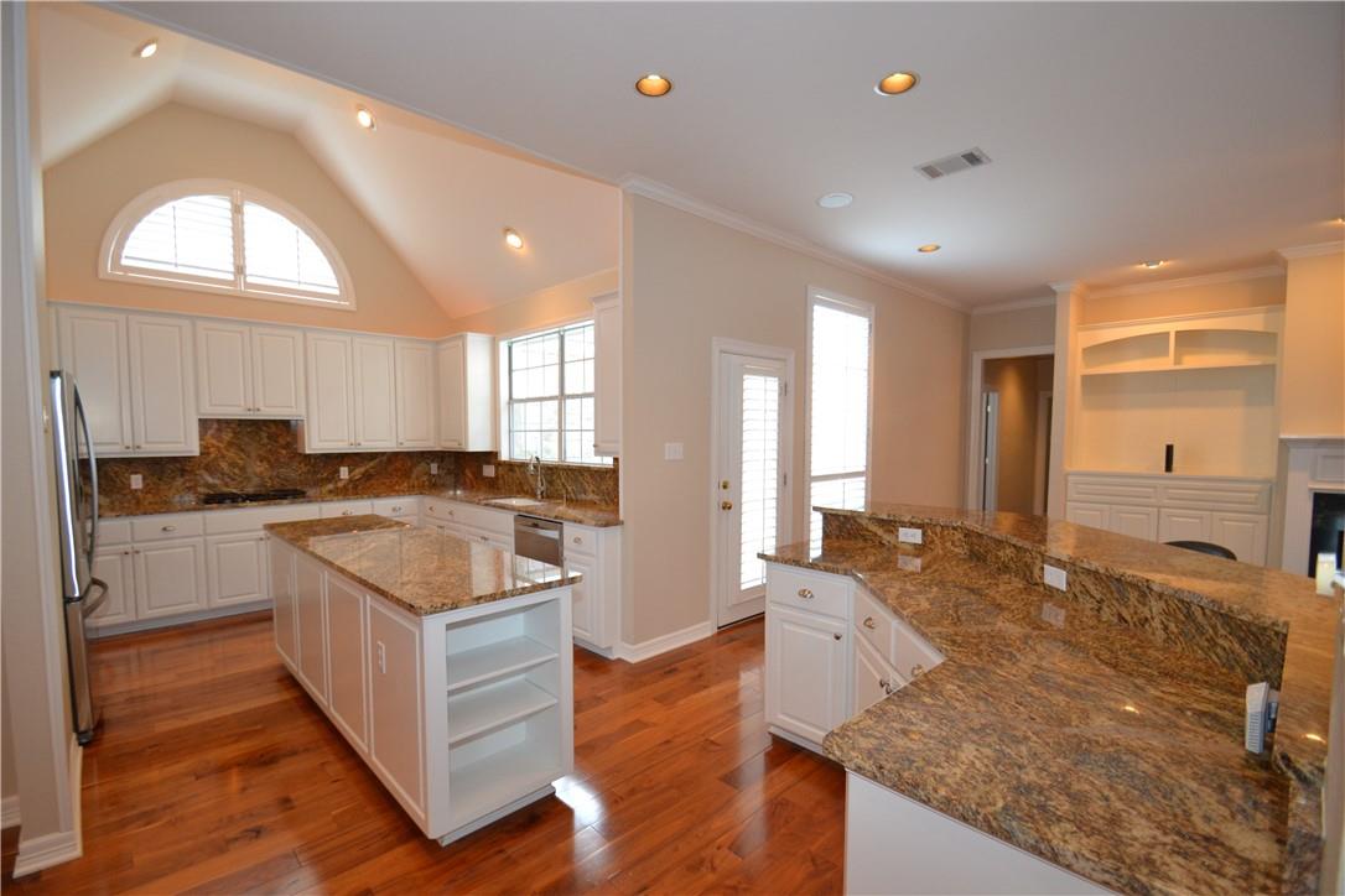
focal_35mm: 15
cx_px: 672
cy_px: 448
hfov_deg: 100.4
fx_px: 560
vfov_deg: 77.3
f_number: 3.5
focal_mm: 10
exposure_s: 1/60
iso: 720
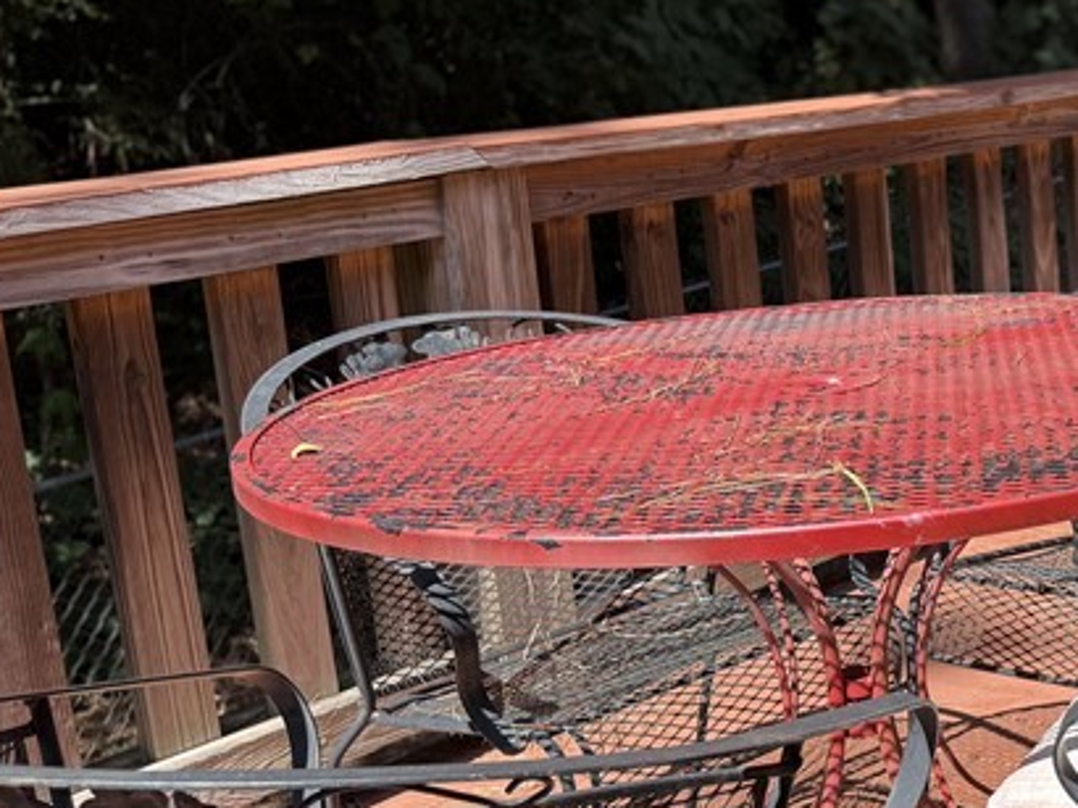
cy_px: 355
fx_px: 1867
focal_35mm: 60
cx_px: 1309
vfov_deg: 24.4
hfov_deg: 28.0
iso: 80
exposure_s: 1/1727
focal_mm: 6.76
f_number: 1.78
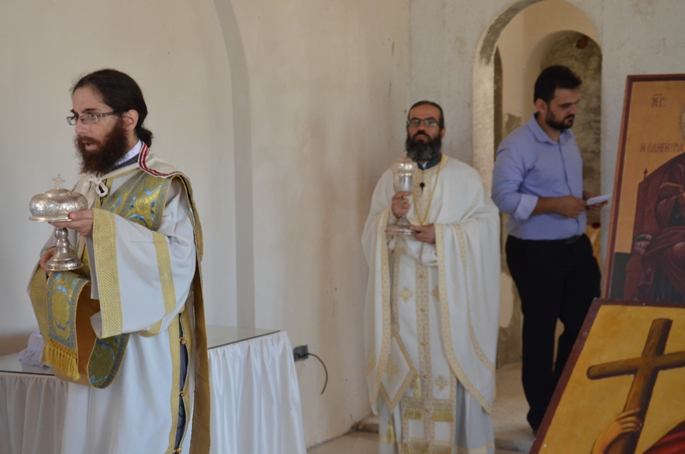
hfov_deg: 27.0
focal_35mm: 75
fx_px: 1424
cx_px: 342
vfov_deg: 18.1
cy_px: 227
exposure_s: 1/160
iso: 2000
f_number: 6.3
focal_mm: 50
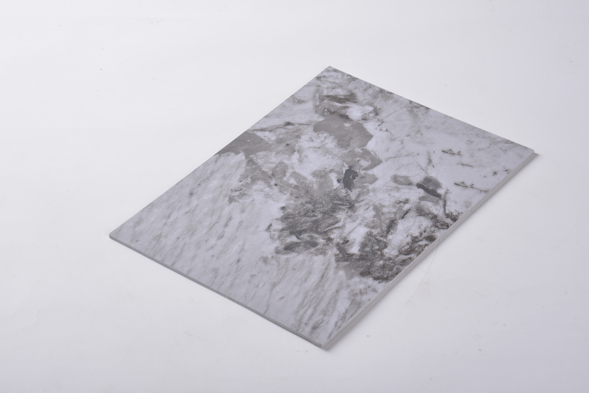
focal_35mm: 112
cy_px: 196
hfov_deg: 18.3
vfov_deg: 12.2
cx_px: 294
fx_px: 1833
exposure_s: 1/125
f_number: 11
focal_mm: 112
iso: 200
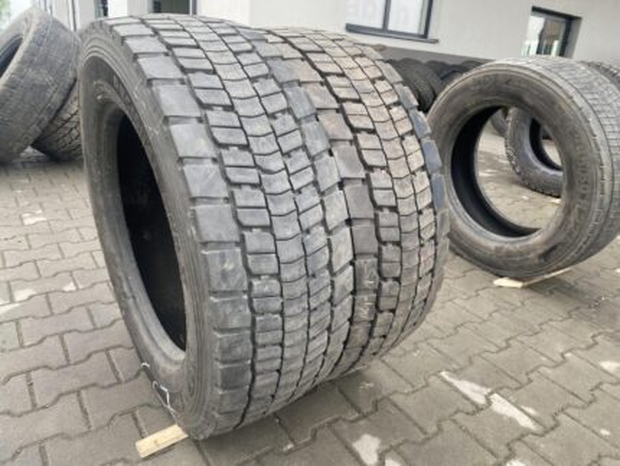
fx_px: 466
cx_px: 310
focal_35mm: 26
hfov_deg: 67.3
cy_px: 233
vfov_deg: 53.1
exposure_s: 1/122
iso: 32
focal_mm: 4.25
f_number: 1.8
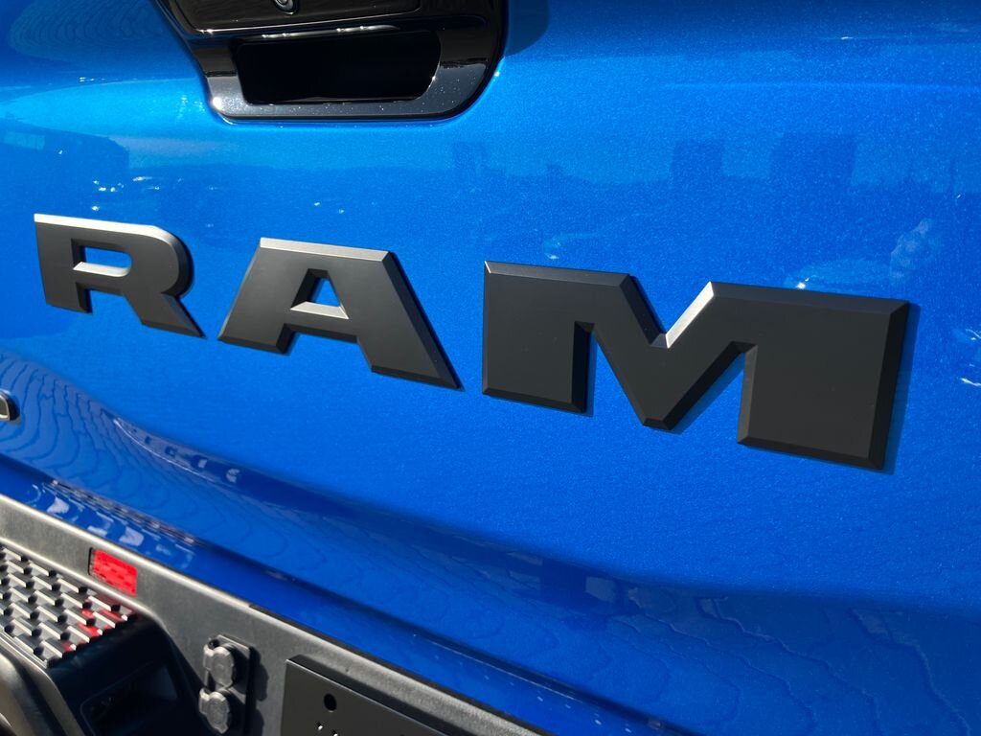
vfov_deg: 49.7
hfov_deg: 63.4
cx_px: 490
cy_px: 368
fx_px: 794
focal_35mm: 28
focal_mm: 3.99
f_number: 1.8
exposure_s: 1/783
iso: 32
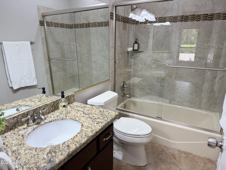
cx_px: 113
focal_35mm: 24
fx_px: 157
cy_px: 85
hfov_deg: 71.6
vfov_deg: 56.8
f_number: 1.78
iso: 80
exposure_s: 1/120
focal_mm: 6.76
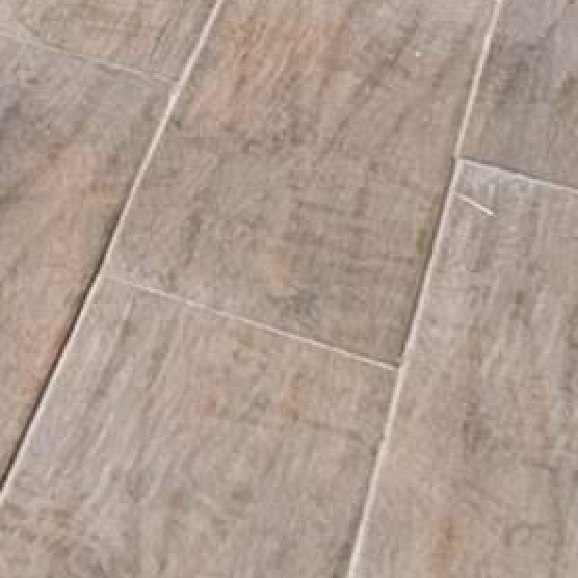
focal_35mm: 169
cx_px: -1880
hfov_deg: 7.1
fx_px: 3193
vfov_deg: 7.8
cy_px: -1540
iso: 160
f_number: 8
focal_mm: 18
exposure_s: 1/50
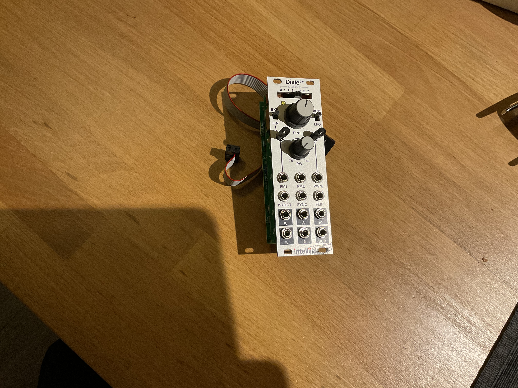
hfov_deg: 61.7
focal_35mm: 29
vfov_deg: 48.2
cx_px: 259
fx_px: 434
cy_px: 194
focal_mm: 3
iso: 200
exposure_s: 1/50
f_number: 1.8
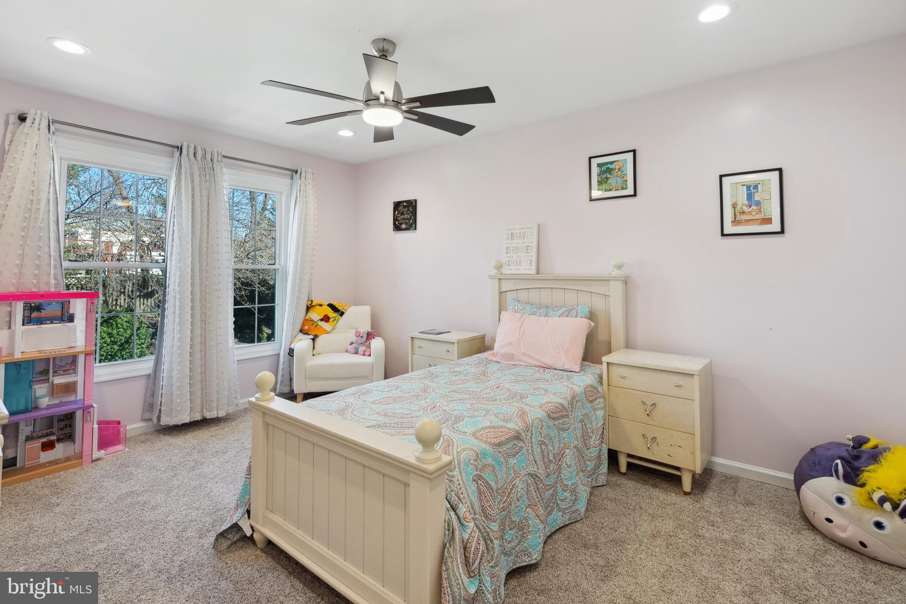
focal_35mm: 16
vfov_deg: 73.8
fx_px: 403
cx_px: 453
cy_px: 302
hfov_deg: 96.7
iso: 640
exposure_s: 1/50
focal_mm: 16
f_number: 8
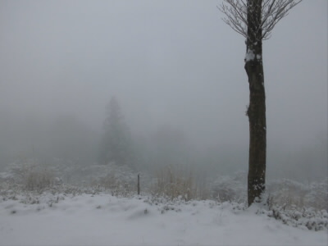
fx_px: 246
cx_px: 164
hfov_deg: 67.3
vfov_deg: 53.1
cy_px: 123
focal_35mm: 26
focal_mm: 4.6
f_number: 3.5
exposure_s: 1/640
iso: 100
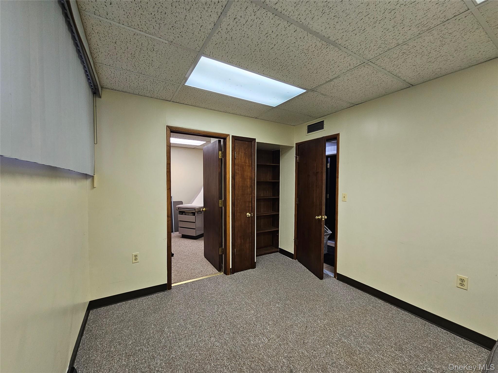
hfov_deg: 106.2
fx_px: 187
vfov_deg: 89.9
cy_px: 186
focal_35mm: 13
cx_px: 249
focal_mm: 2.2
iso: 125
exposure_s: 1/60
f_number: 2.2
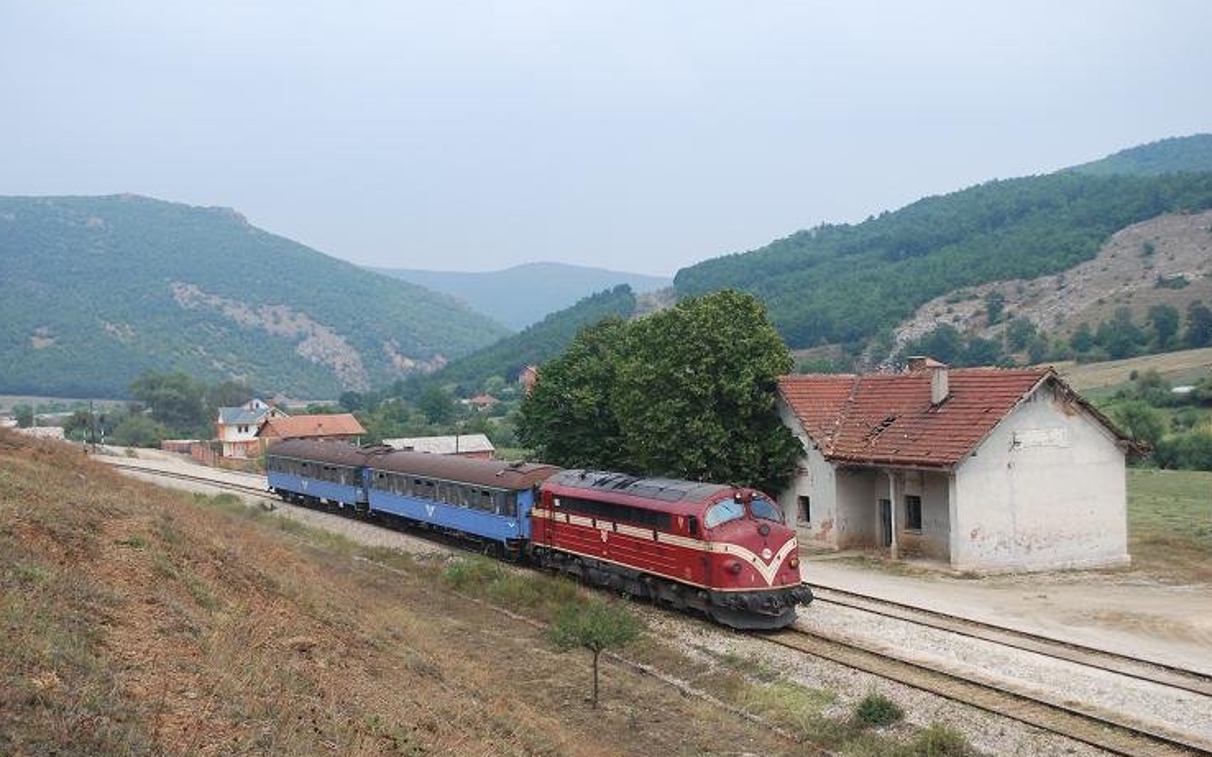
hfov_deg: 44.4
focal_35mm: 45
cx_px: 592
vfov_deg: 28.6
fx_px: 1486
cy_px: 406
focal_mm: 28
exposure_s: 1/125
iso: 200
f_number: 5.6
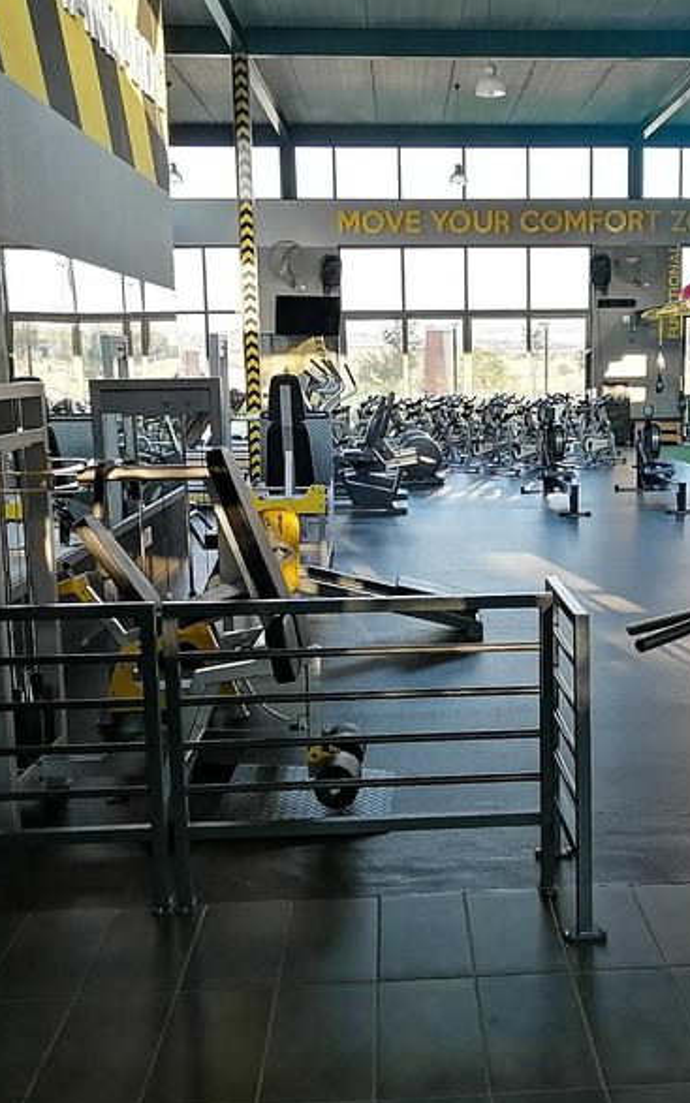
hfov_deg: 32.3
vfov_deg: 50.4
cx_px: 491
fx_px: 1173
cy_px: 549
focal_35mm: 39
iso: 50
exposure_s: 4
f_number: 1.8
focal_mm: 3.62
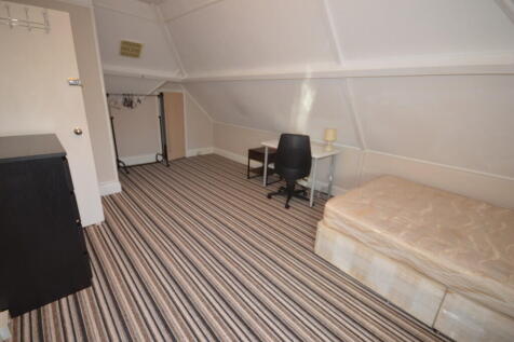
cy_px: 171
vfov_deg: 77.3
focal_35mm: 15
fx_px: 214
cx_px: 257
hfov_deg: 100.4
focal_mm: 10
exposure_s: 1/60
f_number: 4
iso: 900
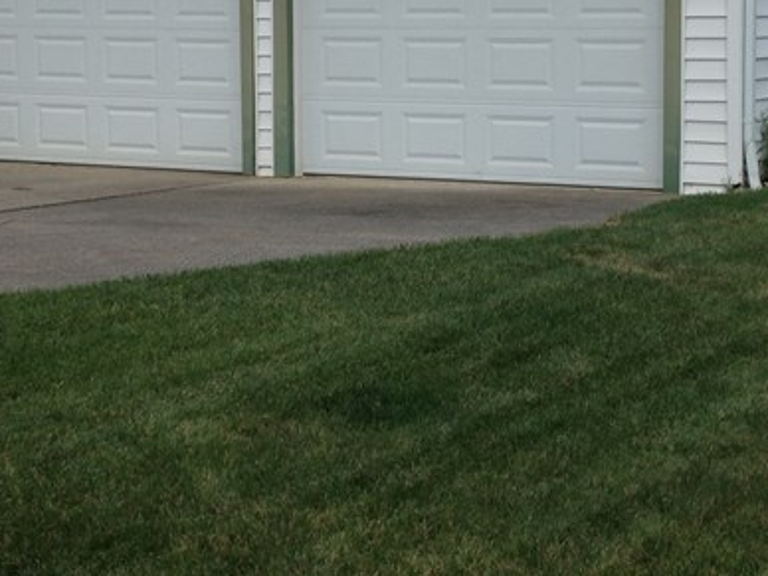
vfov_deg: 17.0
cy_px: 251
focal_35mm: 87
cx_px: 477
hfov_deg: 22.5
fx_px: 1930
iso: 50
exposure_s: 1/919
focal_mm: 4.12
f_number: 2.4
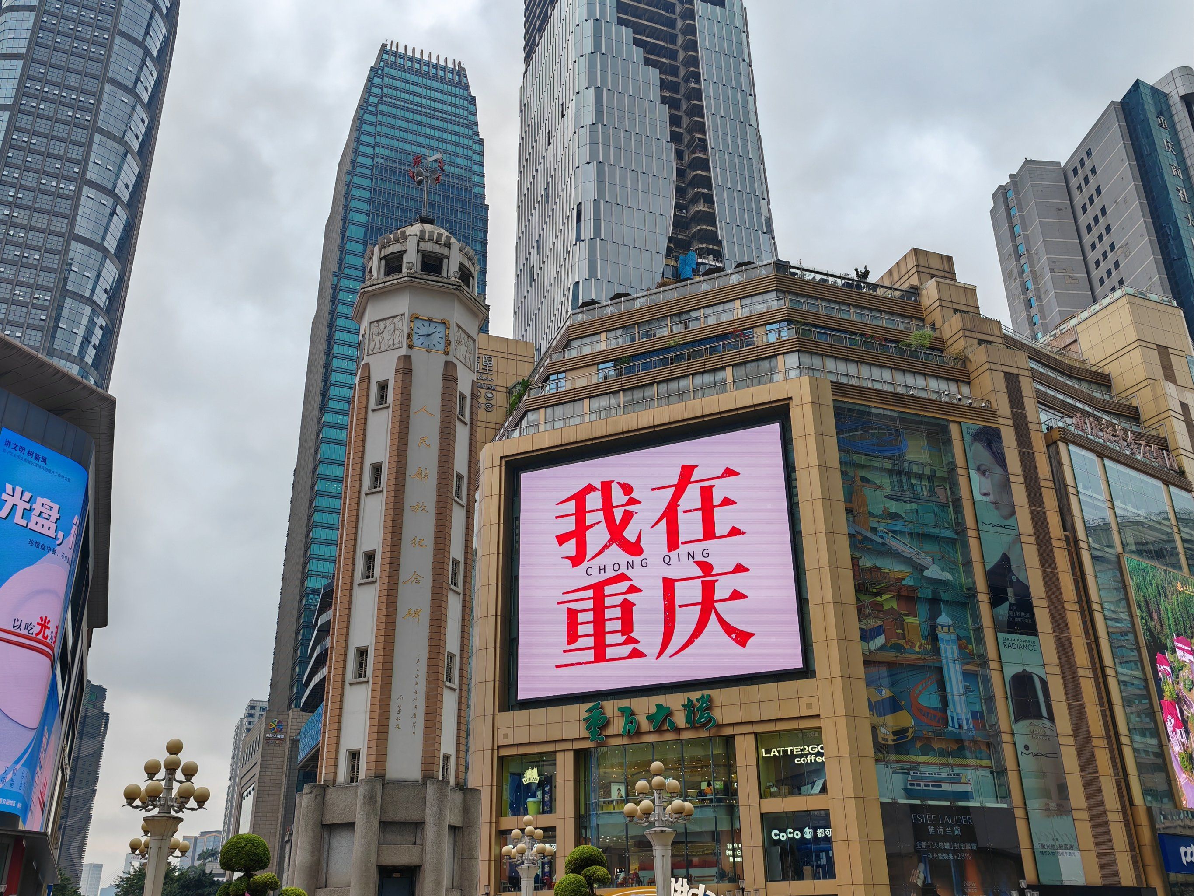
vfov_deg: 42.9
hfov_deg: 55.4
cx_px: 597
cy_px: 448
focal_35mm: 33
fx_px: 1138
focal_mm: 6.12
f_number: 1.9
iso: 50
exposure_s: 1/455
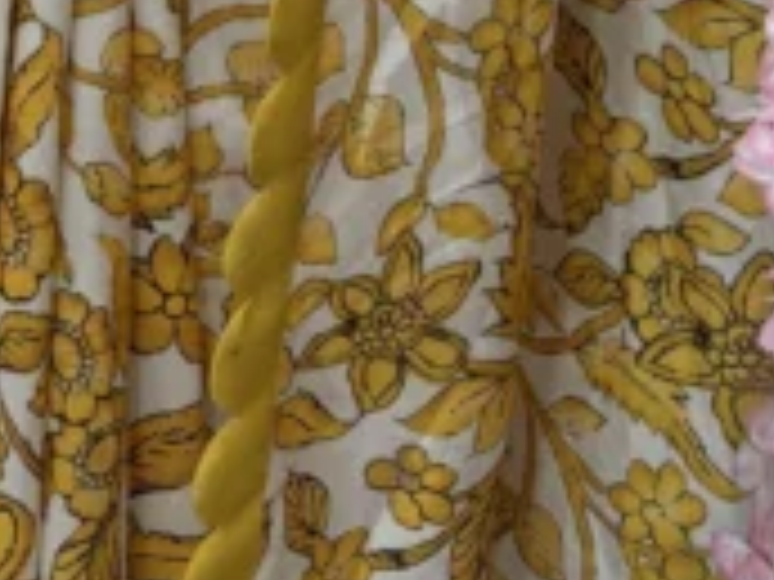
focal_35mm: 121
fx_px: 2706
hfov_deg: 16.2
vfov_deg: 9.7
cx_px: 261
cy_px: -1093
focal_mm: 6
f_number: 1.6
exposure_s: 1/100
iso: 64
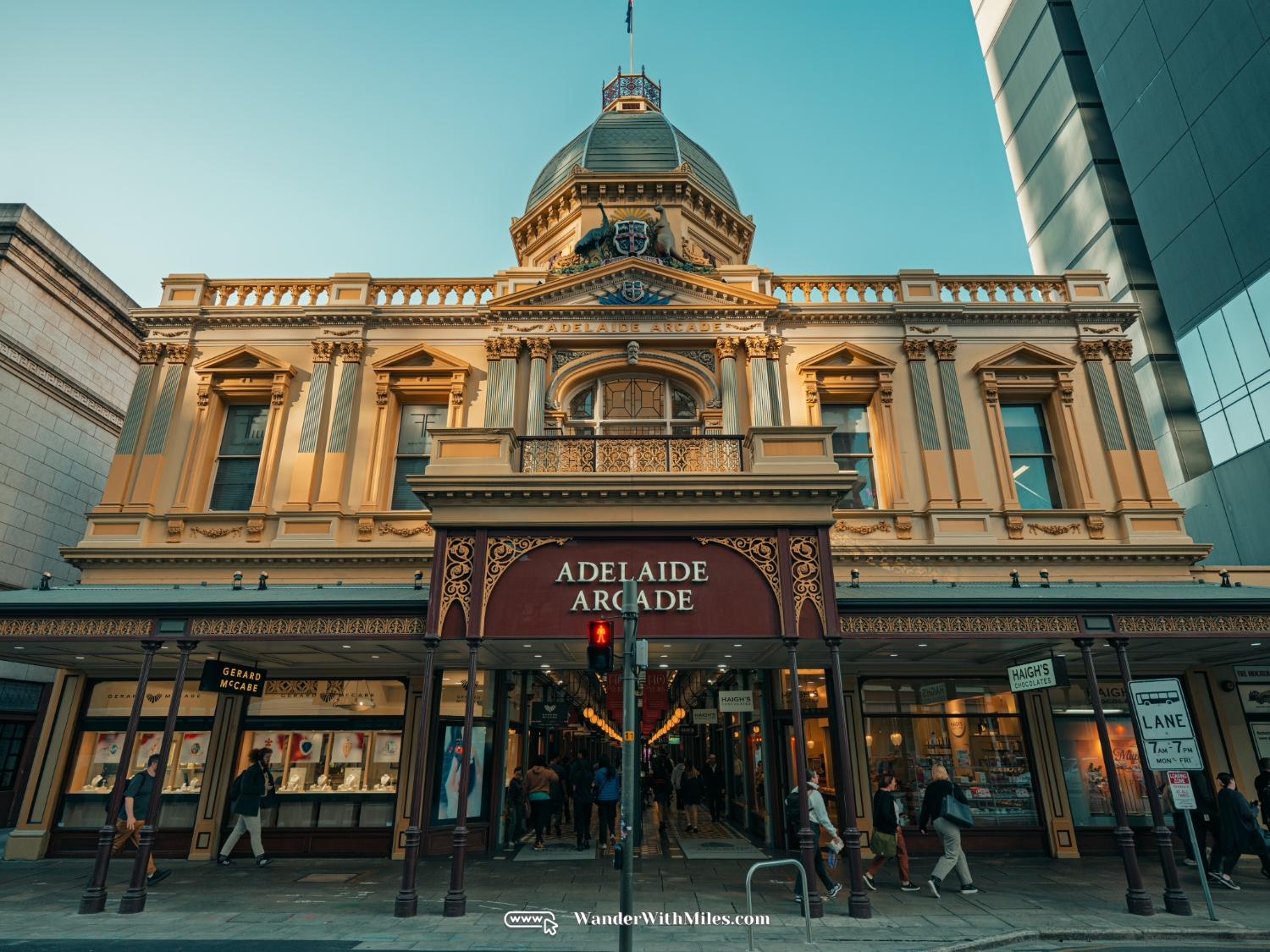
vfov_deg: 66.0
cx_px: 635
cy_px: 476
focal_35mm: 20
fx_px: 734
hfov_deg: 81.7
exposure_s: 1/200
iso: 320
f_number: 4
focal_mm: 25.2
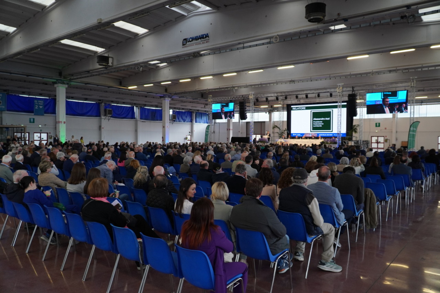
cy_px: 146
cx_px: 220
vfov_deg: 47.9
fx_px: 330
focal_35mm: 27
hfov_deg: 67.4
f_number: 4
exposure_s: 1/100
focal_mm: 18
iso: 800
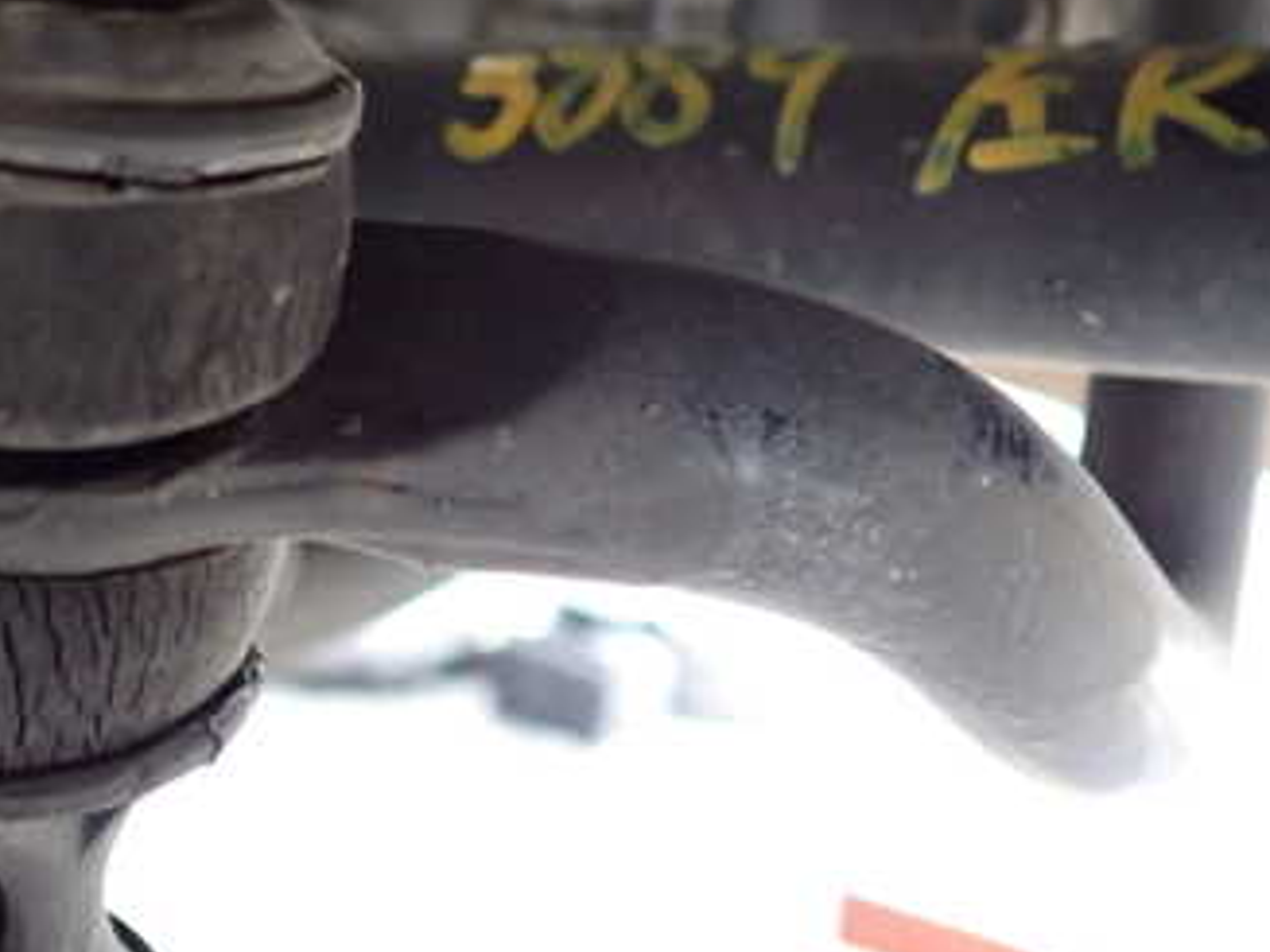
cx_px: 656
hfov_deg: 34.9
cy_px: 408
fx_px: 2017
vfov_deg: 26.5
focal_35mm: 55
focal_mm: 5.4
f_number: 2.3
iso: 500
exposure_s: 1/30
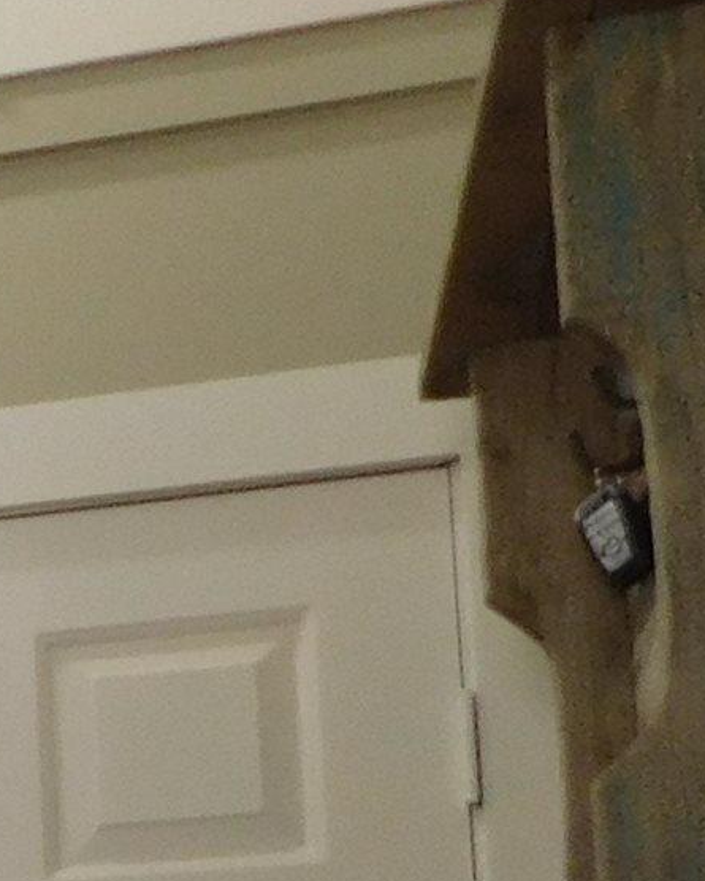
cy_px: 1245
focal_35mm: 124
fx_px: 3233
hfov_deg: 9.6
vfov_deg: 14.6
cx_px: -1442
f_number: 3
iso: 220
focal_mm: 4
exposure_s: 1/30
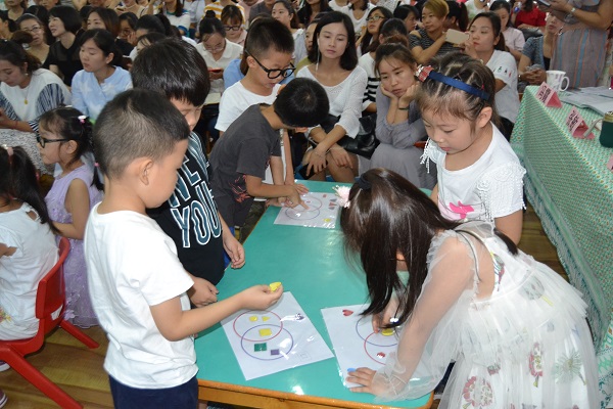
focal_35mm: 30
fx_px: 511
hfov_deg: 61.9
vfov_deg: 43.6
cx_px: 306
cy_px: 204
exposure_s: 1/60
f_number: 3.5
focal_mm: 20
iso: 2000
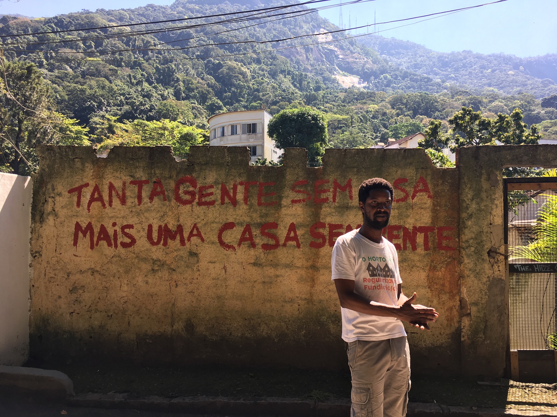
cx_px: 278
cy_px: 208
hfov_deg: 61.7
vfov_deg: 48.2
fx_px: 467
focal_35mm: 29
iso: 25
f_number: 2.2
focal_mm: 4.15
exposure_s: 1/334
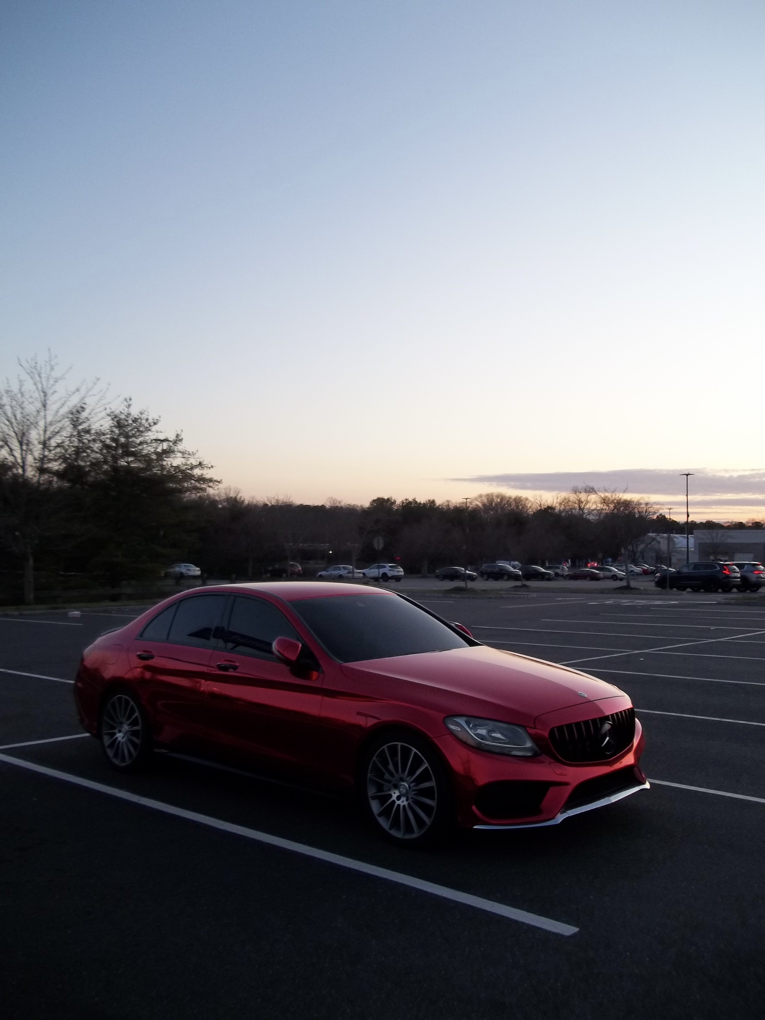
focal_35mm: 32
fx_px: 943
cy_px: 510
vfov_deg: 56.8
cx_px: 382
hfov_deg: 44.2
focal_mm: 5.7
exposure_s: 1/100
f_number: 2.9
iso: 64
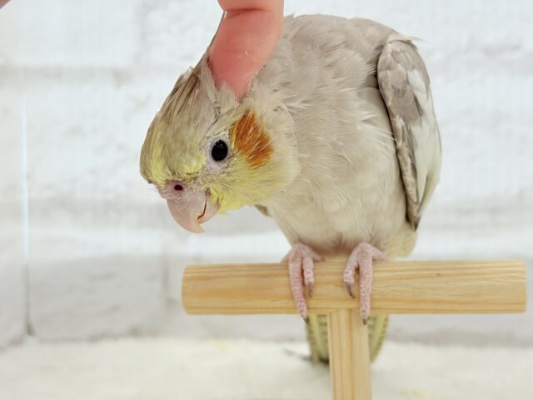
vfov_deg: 28.0
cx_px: 266
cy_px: 200
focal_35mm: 52
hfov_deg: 36.8
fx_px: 801
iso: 100
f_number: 1.6
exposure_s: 1/190
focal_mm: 5.96
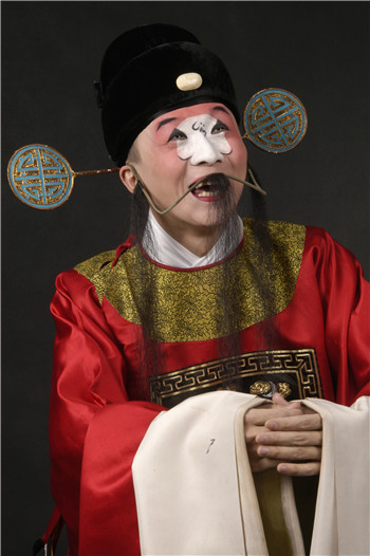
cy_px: 278
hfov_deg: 13.4
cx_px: 185
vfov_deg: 20.0
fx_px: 1574
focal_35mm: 102
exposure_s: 1/60
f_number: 18
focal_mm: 68
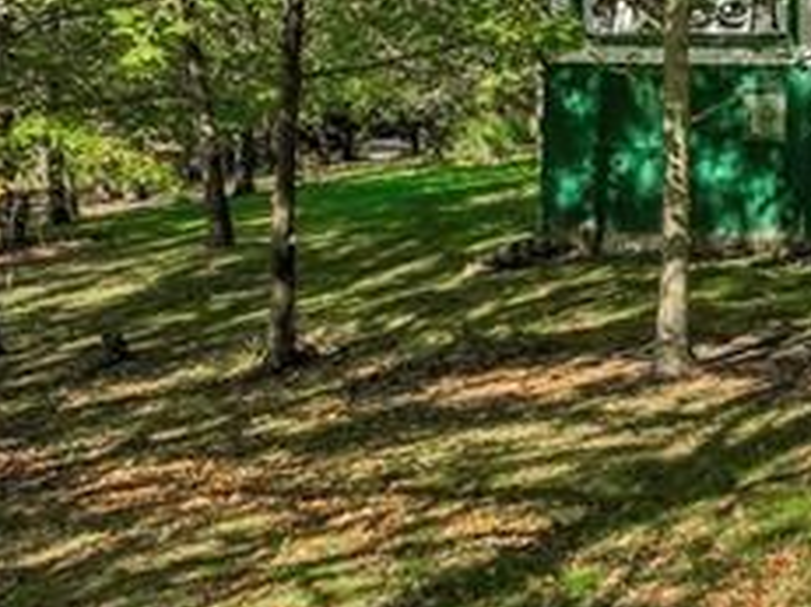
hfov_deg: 20.2
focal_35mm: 83
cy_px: -75
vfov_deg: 17.1
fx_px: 1944
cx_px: 1225
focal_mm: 12.29
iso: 110
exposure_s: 1/800
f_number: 2.8
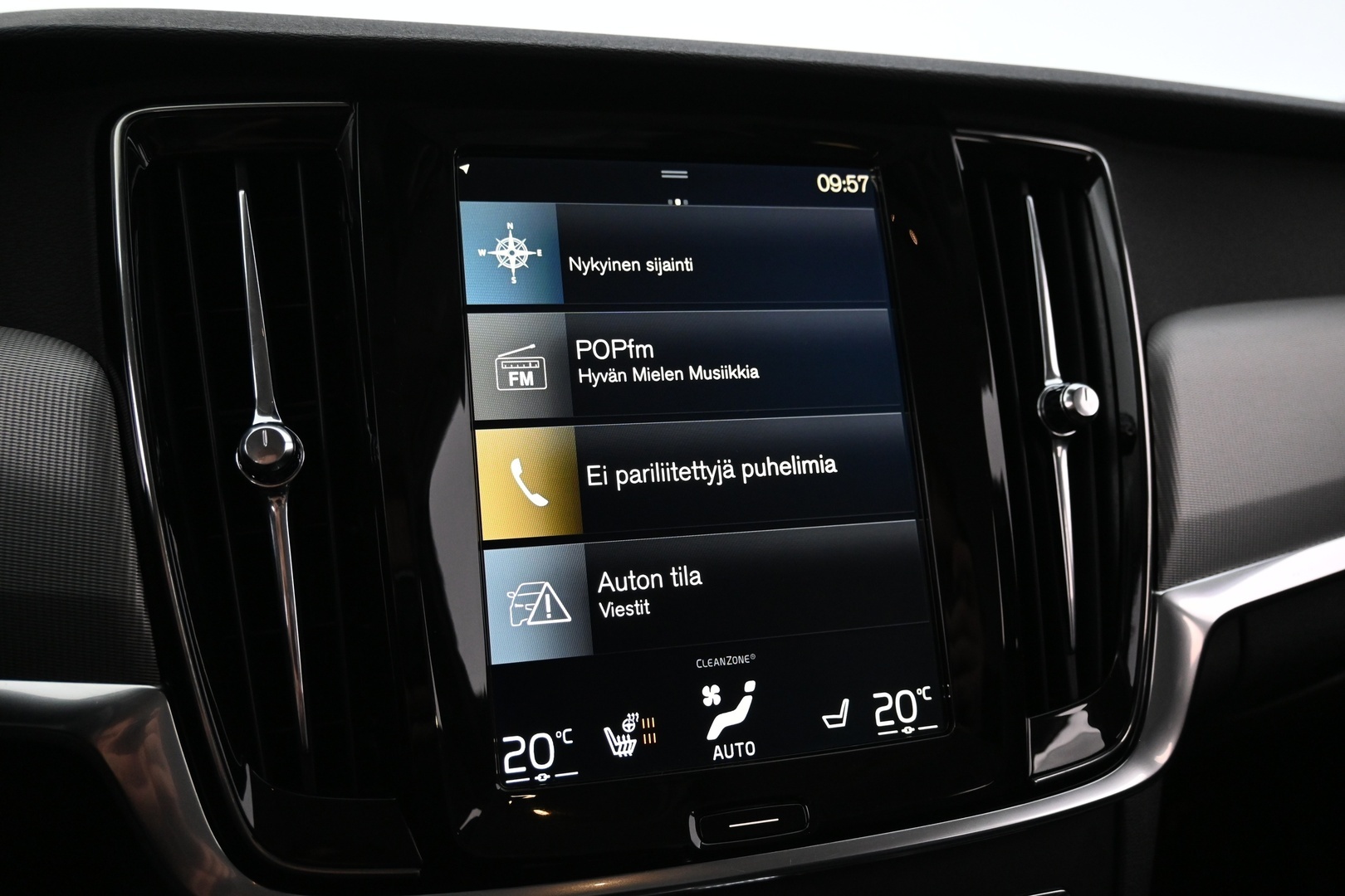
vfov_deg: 42.6
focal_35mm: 31
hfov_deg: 60.7
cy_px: 448
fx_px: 1149
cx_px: 672
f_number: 3.8
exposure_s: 1/30
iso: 2000
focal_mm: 20.5
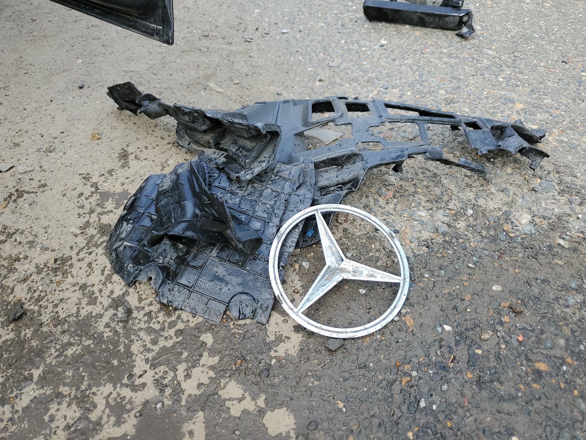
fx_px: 440
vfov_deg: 53.1
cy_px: 220
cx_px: 293
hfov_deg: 67.3
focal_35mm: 26
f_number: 1.5
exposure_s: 1/294
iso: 50
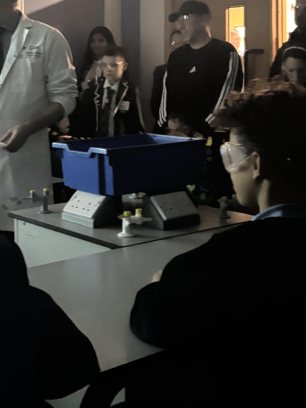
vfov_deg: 30.4
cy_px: 75
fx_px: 731
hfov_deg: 23.4
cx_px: 66
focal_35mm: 62
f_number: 1.6
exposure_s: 1/25
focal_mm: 5.96
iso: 1000
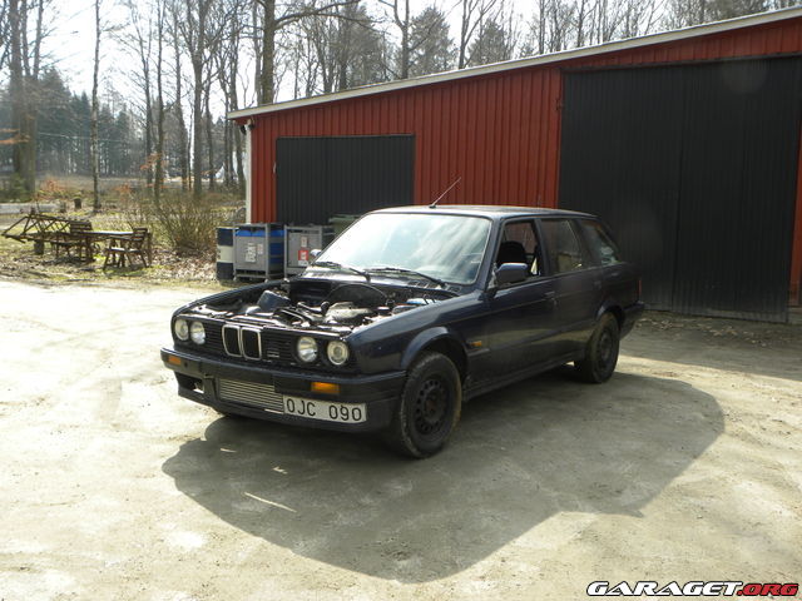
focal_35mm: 37
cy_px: 300
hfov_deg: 50.1
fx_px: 857
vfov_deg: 38.7
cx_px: 401
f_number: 4.5
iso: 64
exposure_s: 1/200
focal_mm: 6.6
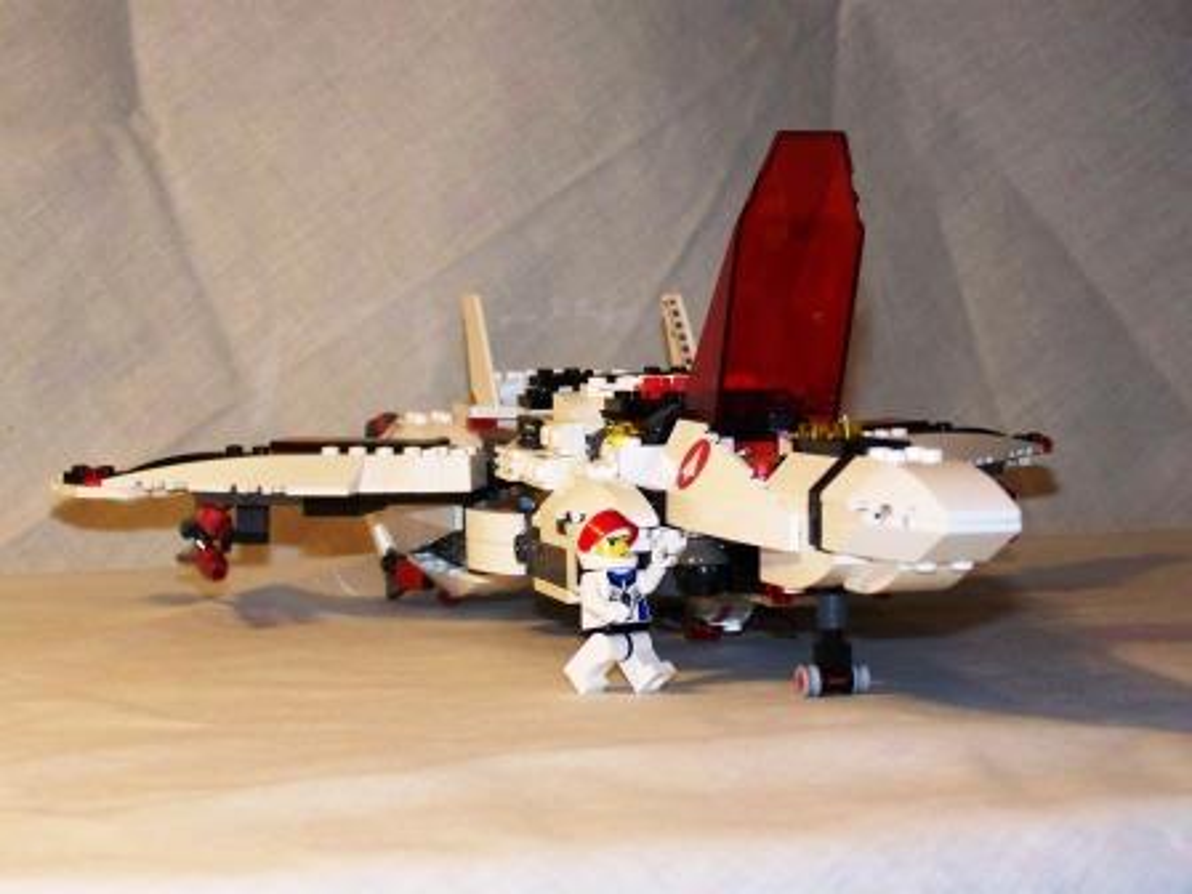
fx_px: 2651
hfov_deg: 25.3
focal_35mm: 77
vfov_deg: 19.1
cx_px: 596
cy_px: 447
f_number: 3.2
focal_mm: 12.8
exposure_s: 1/40
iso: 200
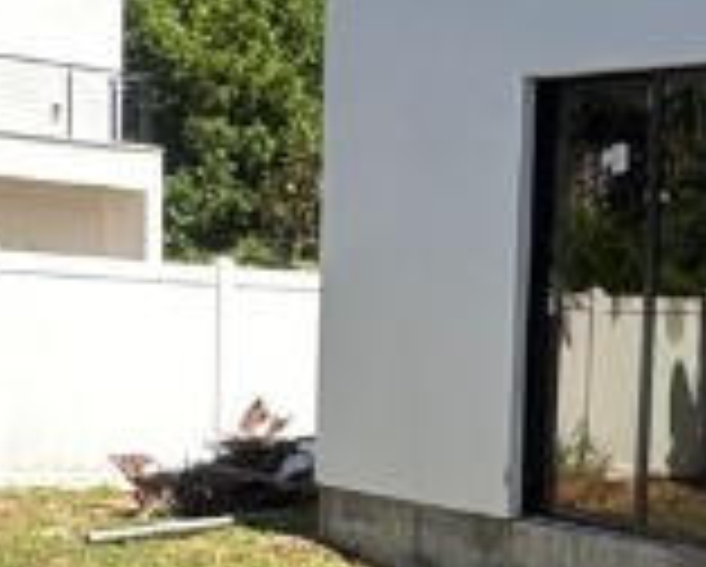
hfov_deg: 20.0
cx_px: 863
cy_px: 572
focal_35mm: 89
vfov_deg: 16.9
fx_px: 1862
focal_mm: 2.22
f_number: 2.2
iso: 50
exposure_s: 1/1748
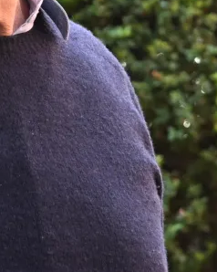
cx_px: -51
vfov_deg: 3.4
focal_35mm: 567
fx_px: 4557
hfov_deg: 2.7
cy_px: -21
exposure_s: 1/250
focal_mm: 100
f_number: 5
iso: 1000
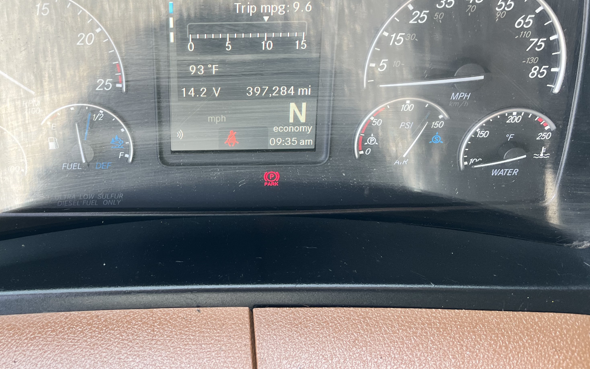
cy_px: 87
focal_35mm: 38
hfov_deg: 50.7
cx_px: 199
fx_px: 611
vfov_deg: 32.9
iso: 64
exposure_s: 1/122
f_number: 1.6
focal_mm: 5.1
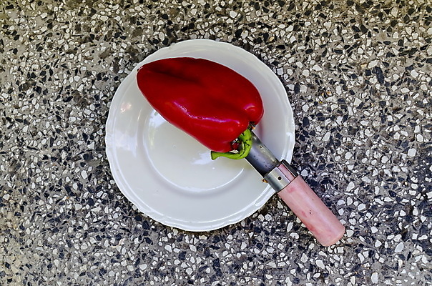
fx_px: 467
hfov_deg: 49.6
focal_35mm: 39
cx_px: 216
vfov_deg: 34.1
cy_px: 143
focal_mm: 26
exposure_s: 1/100
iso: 320
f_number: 7.1
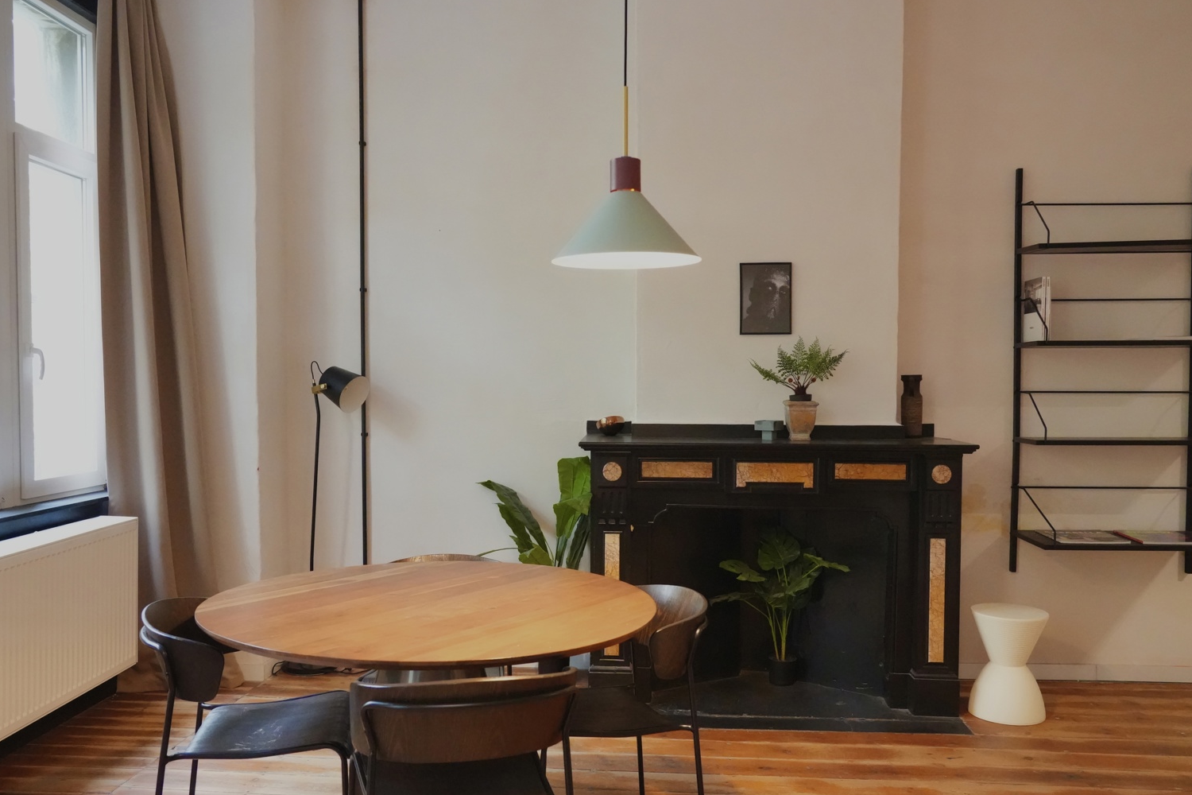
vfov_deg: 43.6
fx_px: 993
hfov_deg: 61.9
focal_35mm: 30
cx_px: 578
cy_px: 424
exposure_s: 1/60
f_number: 4.5
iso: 20000
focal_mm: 25
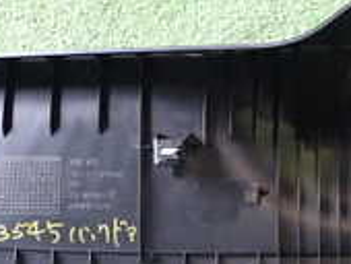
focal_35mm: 88
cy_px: 146
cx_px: 392
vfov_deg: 16.8
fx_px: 894
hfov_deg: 21.1
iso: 320
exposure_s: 1/30
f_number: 2
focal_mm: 4.5
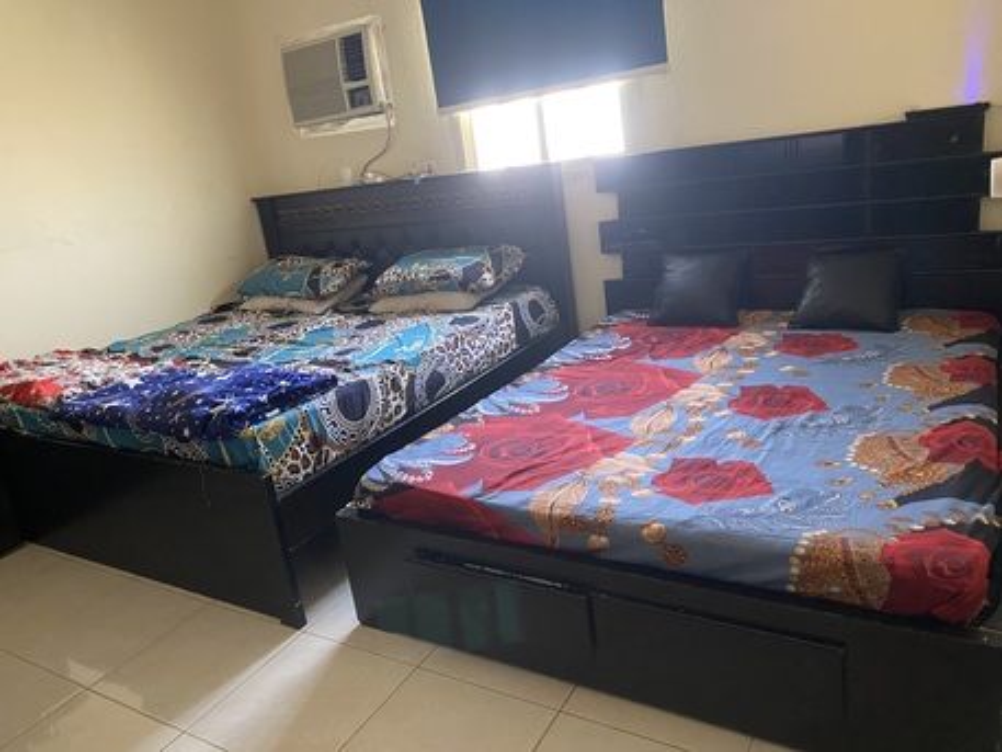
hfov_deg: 67.3
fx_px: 753
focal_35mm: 26
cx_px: 501
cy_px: 376
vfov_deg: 53.1
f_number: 1.8
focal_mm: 4.25
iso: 400
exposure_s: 1/40
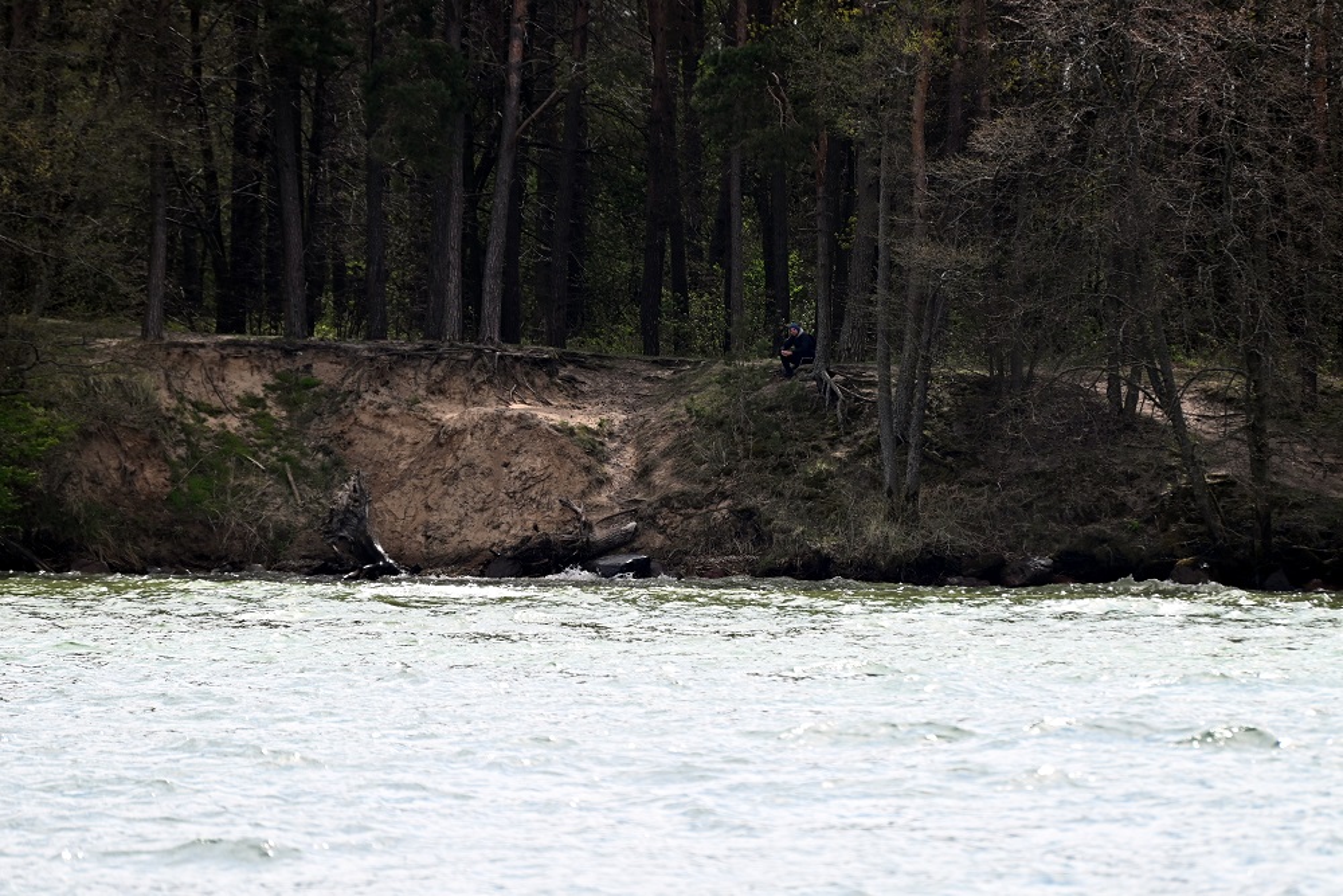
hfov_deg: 6.9
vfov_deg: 4.6
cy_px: 448
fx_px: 11193
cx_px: 672
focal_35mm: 300
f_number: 5.6
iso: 360
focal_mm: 300
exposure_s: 1/1000
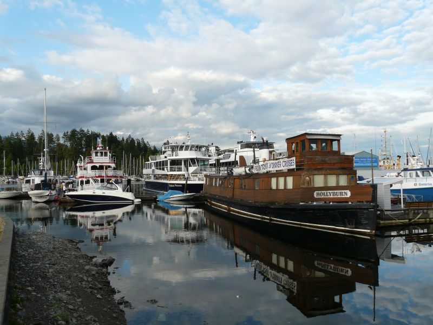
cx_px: 216
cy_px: 162
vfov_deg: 49.7
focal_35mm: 28
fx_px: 350
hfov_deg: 63.4
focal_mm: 4.6
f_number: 5
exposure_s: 1/200
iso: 100
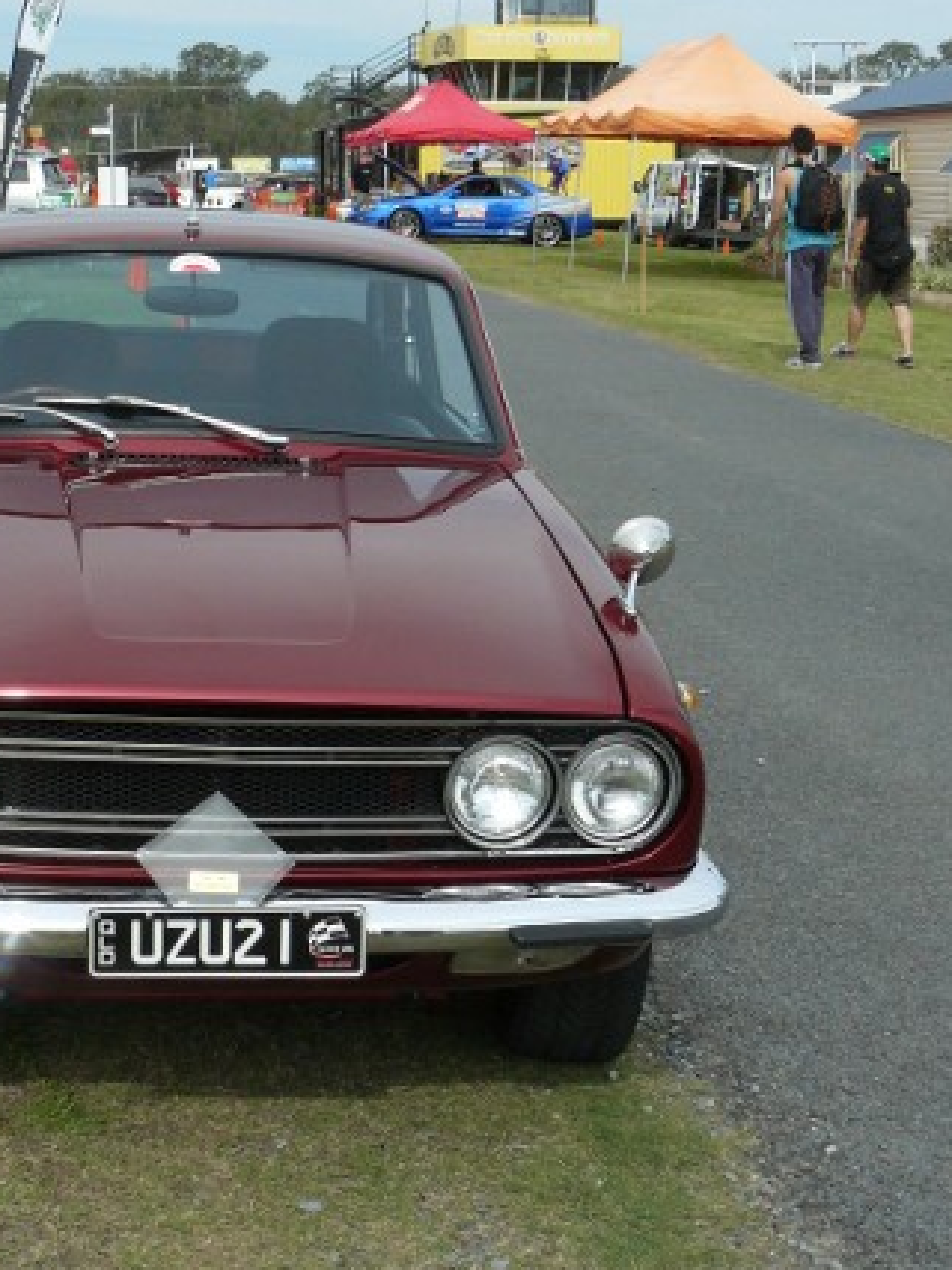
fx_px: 1981
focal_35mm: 54
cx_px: 295
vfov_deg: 35.4
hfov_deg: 26.8
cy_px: 509
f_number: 5.6
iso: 100
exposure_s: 1/320
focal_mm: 6
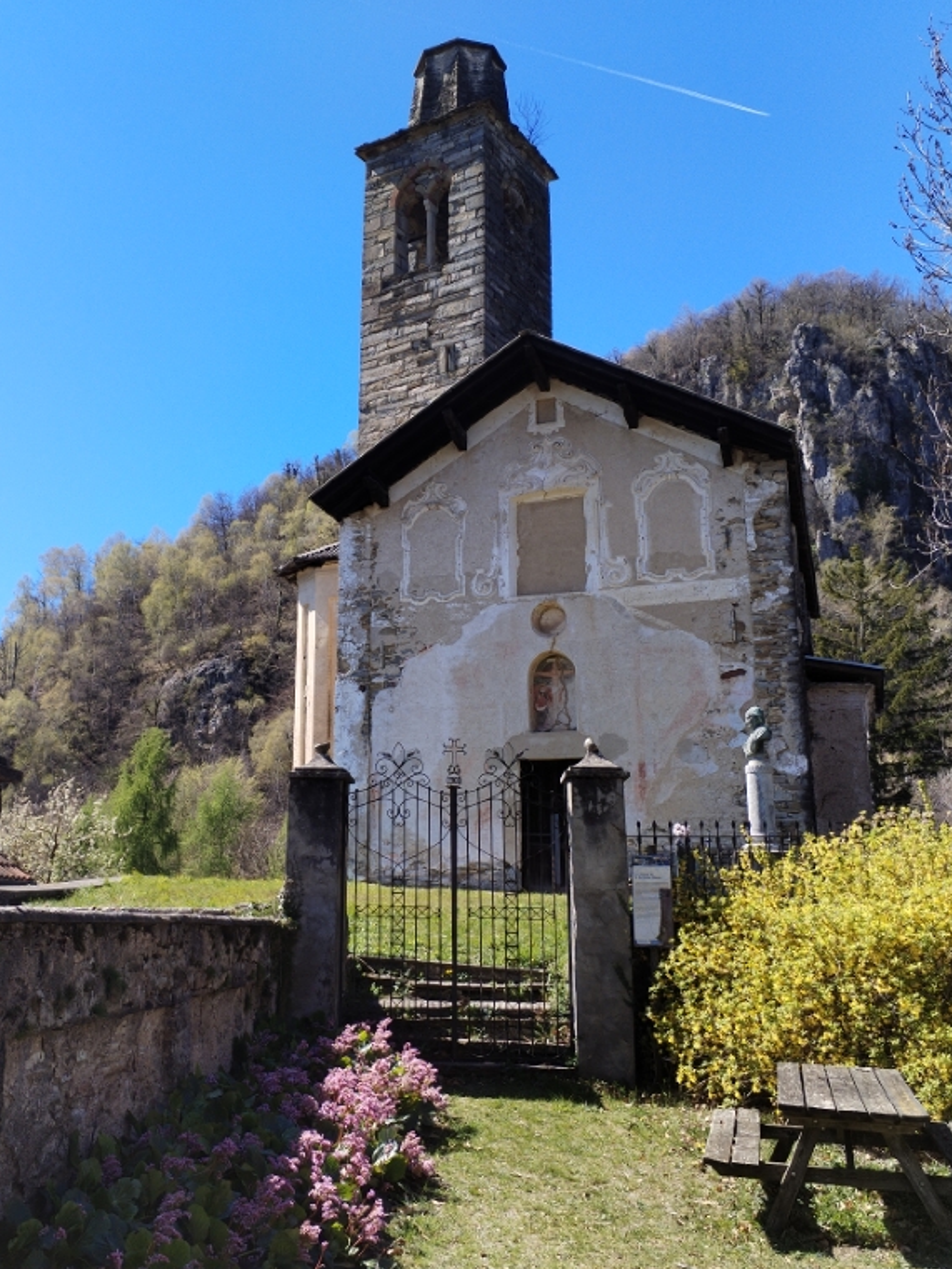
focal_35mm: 39
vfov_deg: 47.9
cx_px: 322
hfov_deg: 36.5
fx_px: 1430
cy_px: 630
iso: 100
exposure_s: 1/982
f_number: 1.8
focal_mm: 4.75
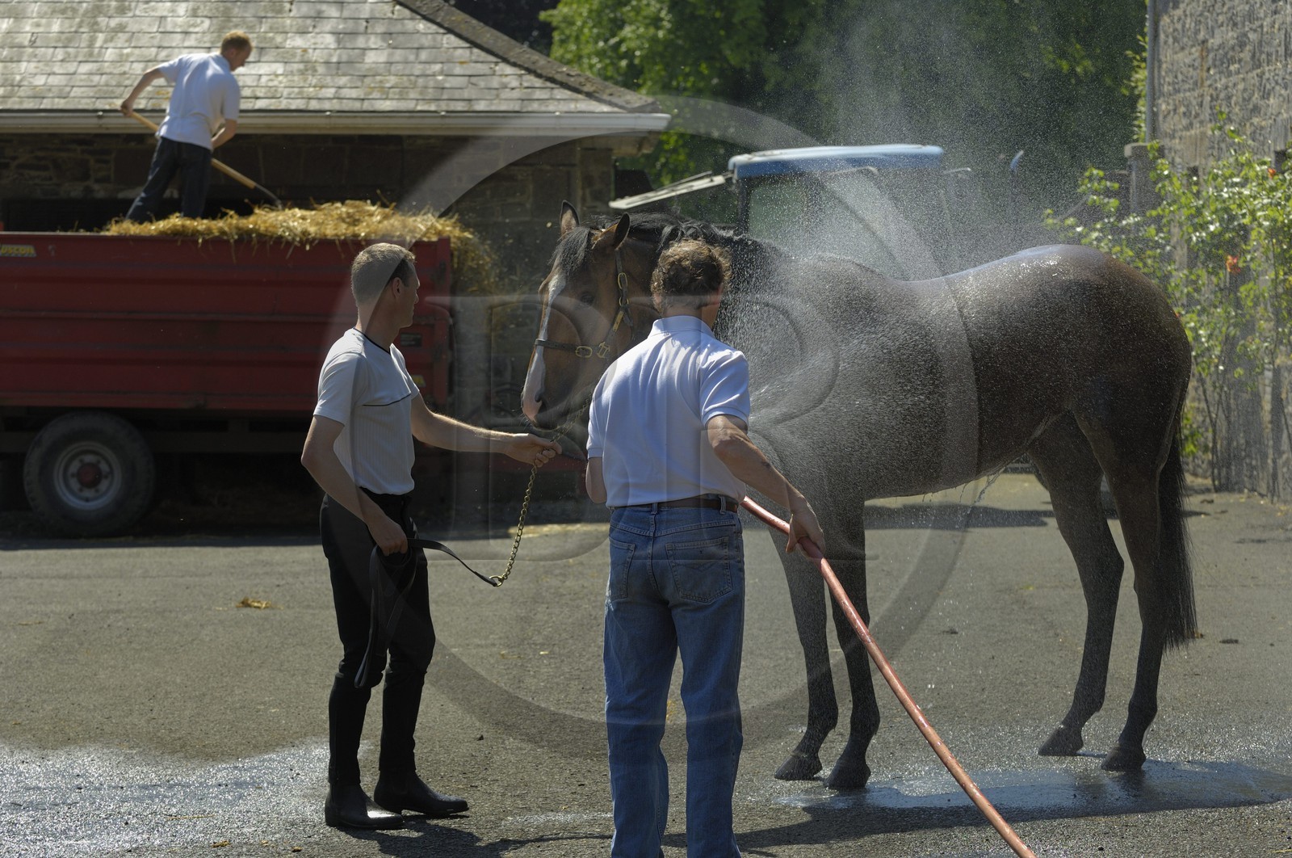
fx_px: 4301
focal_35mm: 120
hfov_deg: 17.1
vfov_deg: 11.4
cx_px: 646
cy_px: 429
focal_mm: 80
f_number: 5
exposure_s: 1/400
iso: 100
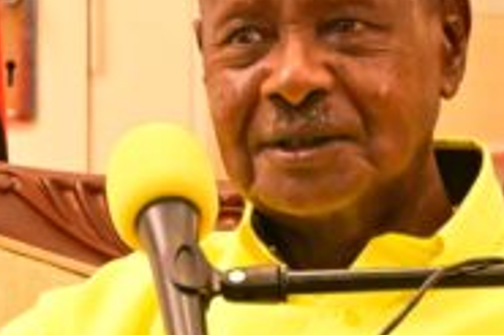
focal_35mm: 831
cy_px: 196
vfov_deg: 1.7
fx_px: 11623
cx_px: 400
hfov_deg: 2.5
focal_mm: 200
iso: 12800
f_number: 10
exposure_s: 1/50
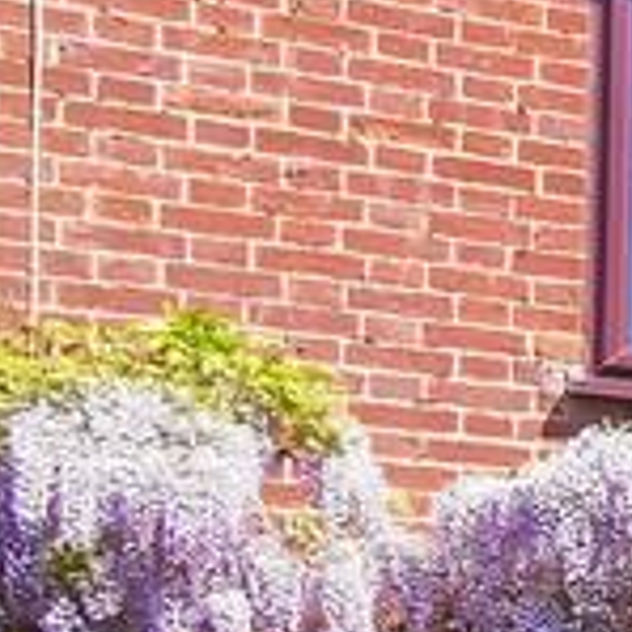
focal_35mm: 103
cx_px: 1960
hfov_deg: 10.7
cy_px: 763
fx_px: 2128
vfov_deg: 16.2
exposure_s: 1/499
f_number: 2.2
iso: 50
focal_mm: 2.26
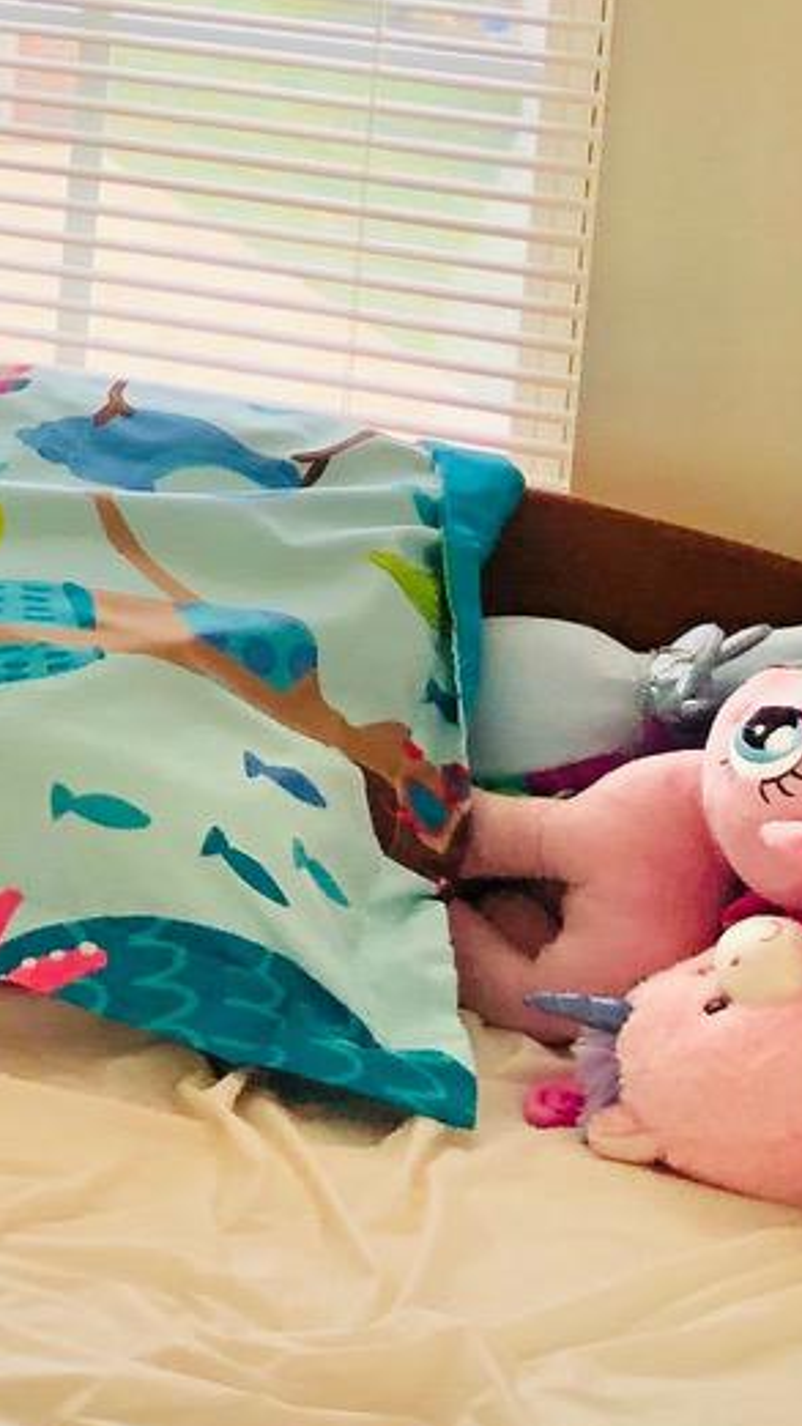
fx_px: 4537
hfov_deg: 8.3
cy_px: -197
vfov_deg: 17.2
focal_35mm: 120
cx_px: -1711
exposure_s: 1/251
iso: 20
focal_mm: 4
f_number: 1.8
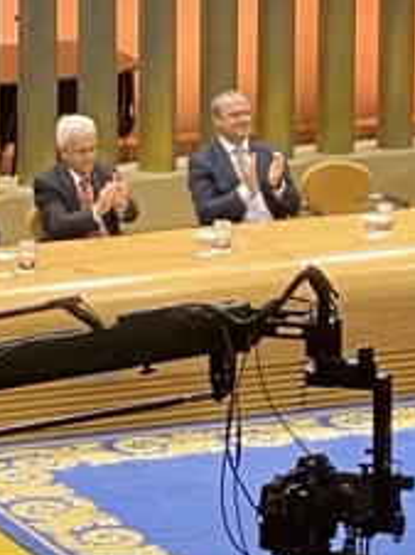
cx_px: 526
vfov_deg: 5.4
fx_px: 5814
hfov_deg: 4.1
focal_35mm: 363
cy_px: -44
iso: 200
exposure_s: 1/80
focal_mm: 7.5
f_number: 2.2
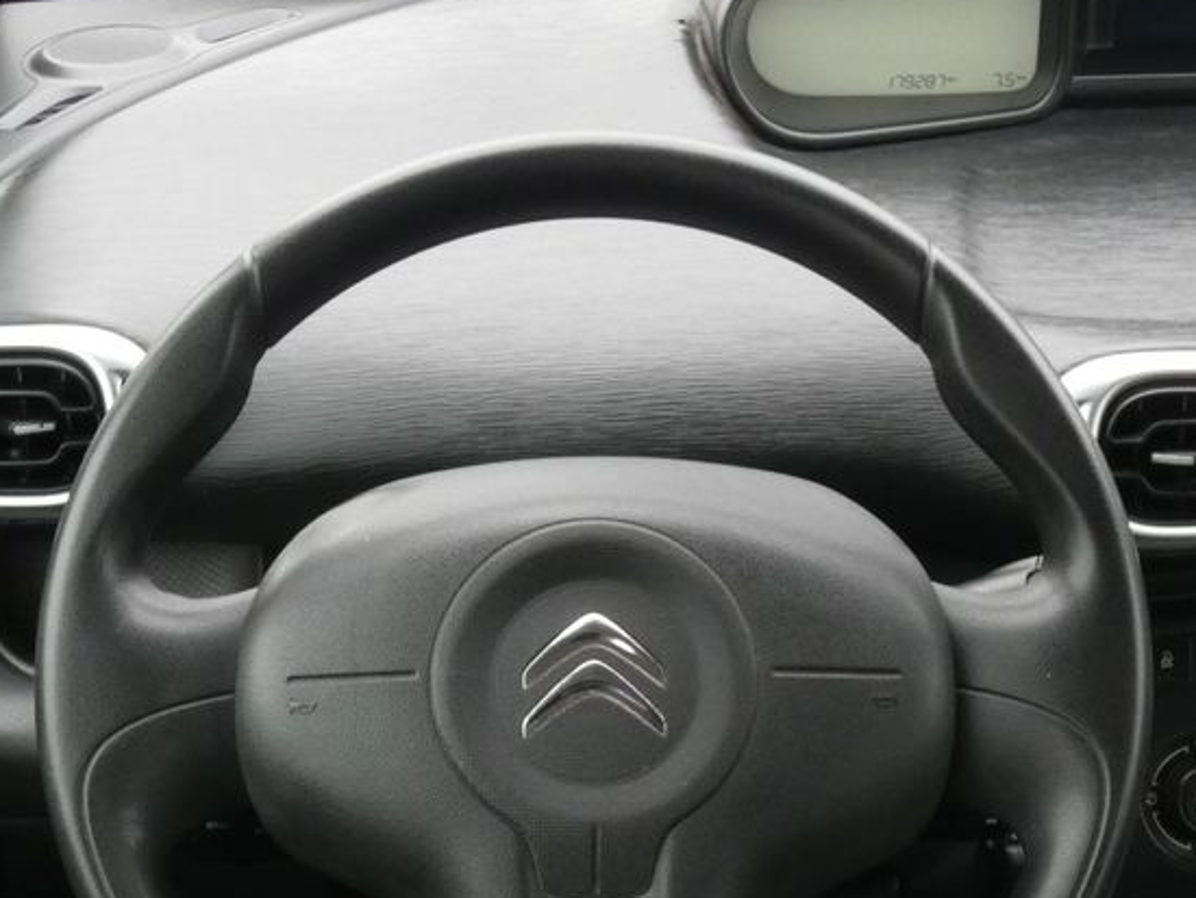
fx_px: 2316
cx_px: 652
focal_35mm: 67
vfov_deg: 21.8
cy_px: 628
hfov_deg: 28.9
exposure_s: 1/80
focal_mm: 6.5
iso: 500
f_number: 5.6
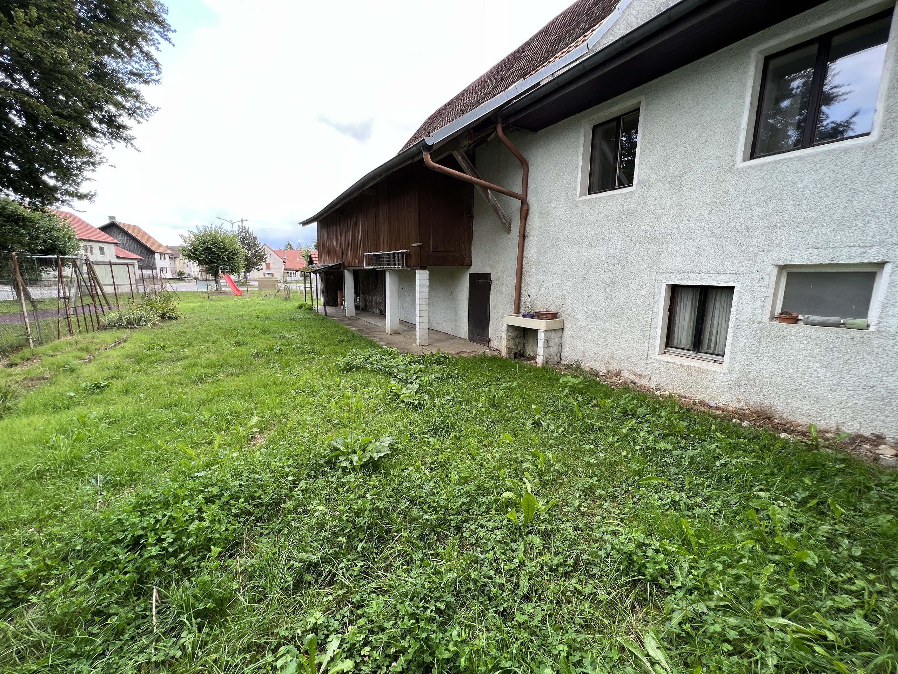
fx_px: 337
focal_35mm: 13
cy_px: 337
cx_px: 449
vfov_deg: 89.9
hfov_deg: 106.2
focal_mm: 1.57
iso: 32
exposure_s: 1/159
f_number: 1.8
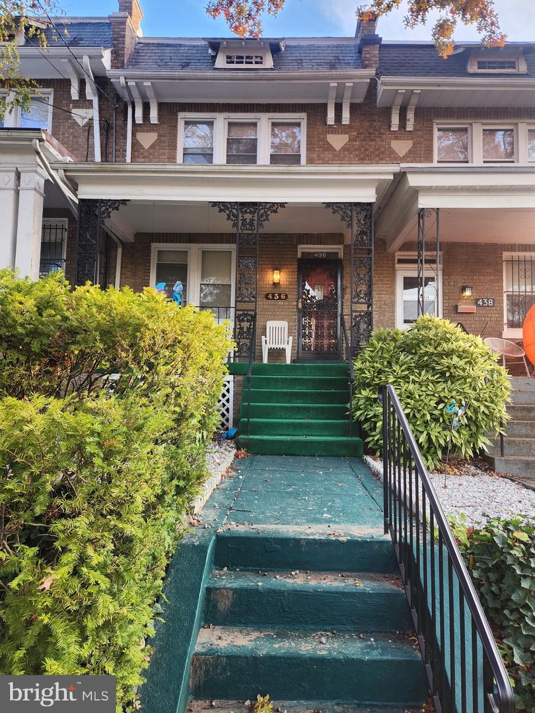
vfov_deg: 73.9
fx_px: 474
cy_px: 356
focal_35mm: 23
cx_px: 268
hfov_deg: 58.9
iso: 100
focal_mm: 5.4
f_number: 1.8
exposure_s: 1/180
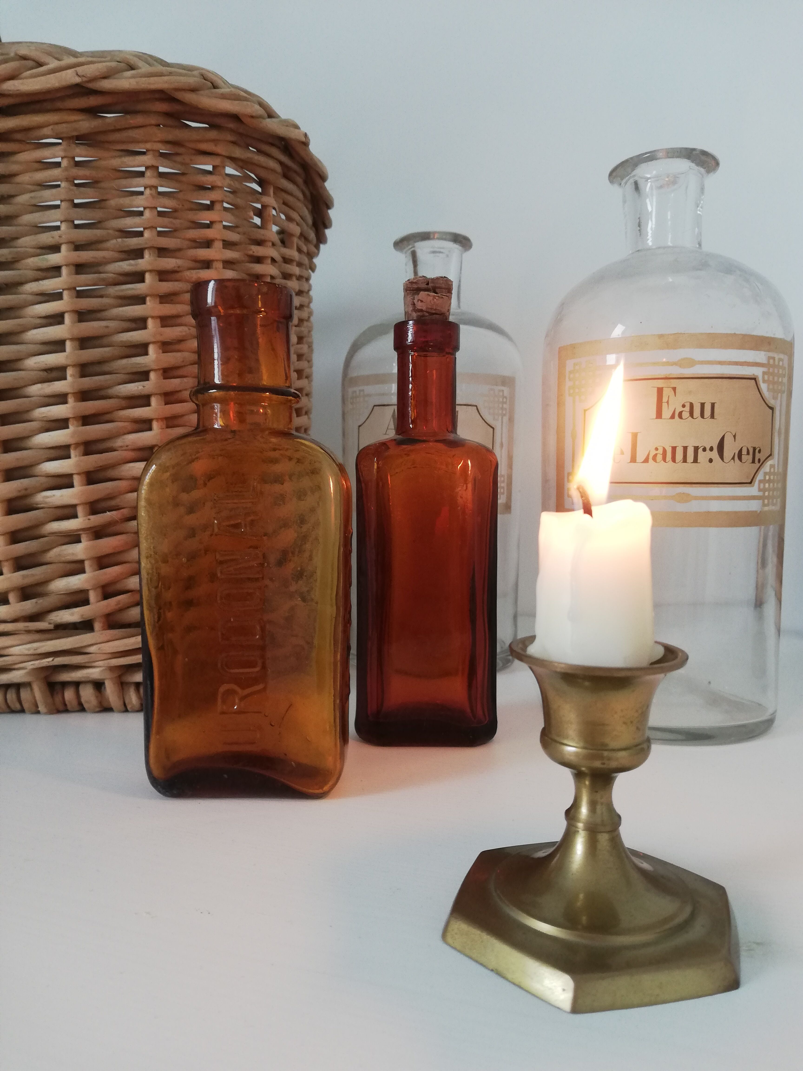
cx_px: 402
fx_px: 804
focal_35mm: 26
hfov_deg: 53.1
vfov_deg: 67.3
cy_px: 536
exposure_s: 1/33.3
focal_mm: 3.81
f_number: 2.2
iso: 160
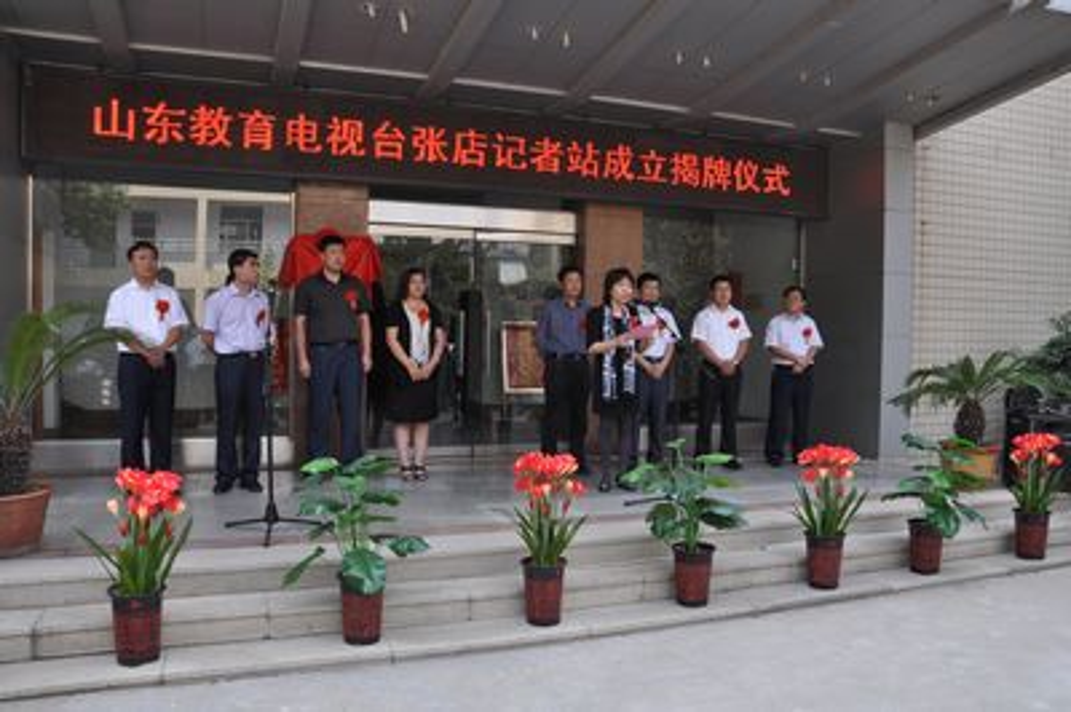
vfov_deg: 47.9
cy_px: 356
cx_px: 536
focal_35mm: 27
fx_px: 803
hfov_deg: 67.4
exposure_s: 1/100
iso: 400
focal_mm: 18
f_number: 10
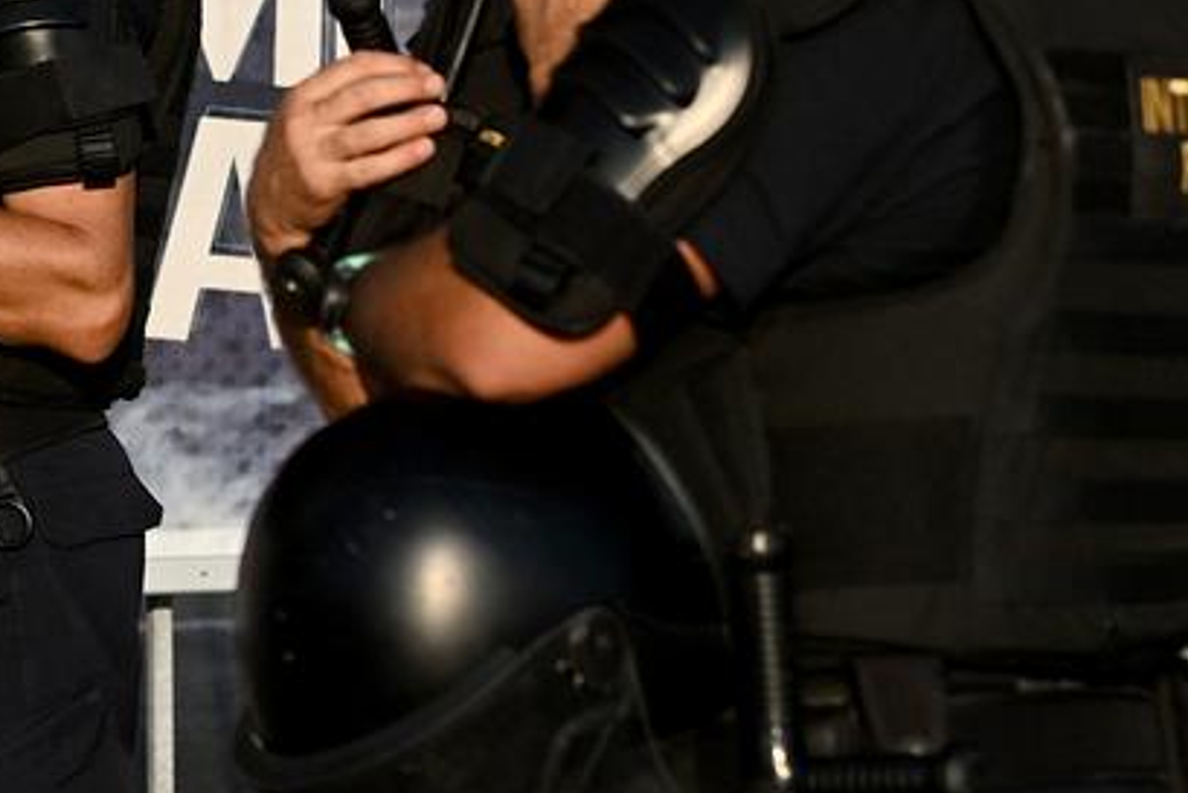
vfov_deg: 5.0
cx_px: -950
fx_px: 9045
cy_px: 373
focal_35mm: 274
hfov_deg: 7.3
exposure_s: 1/5000
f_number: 4
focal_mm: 70
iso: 400
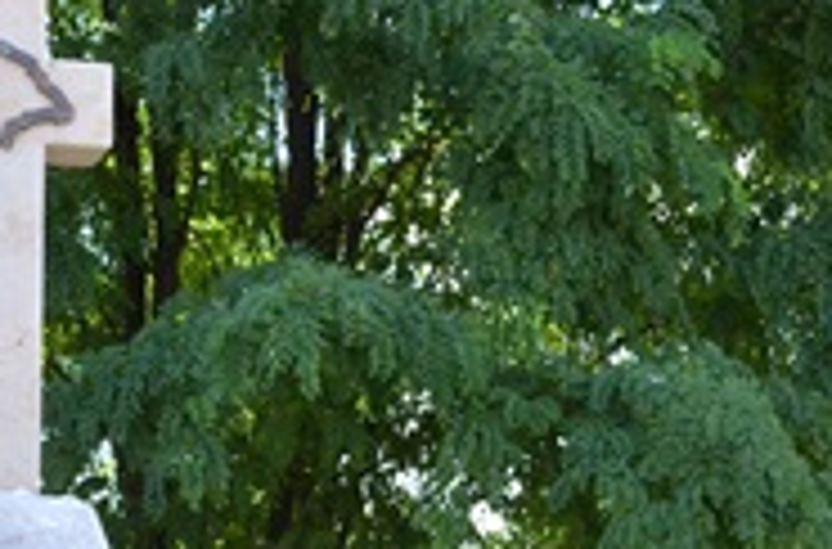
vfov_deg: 12.4
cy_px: 630
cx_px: -18
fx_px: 2465
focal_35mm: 107
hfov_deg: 18.6
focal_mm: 24
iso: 320
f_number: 7.1
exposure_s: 1/320
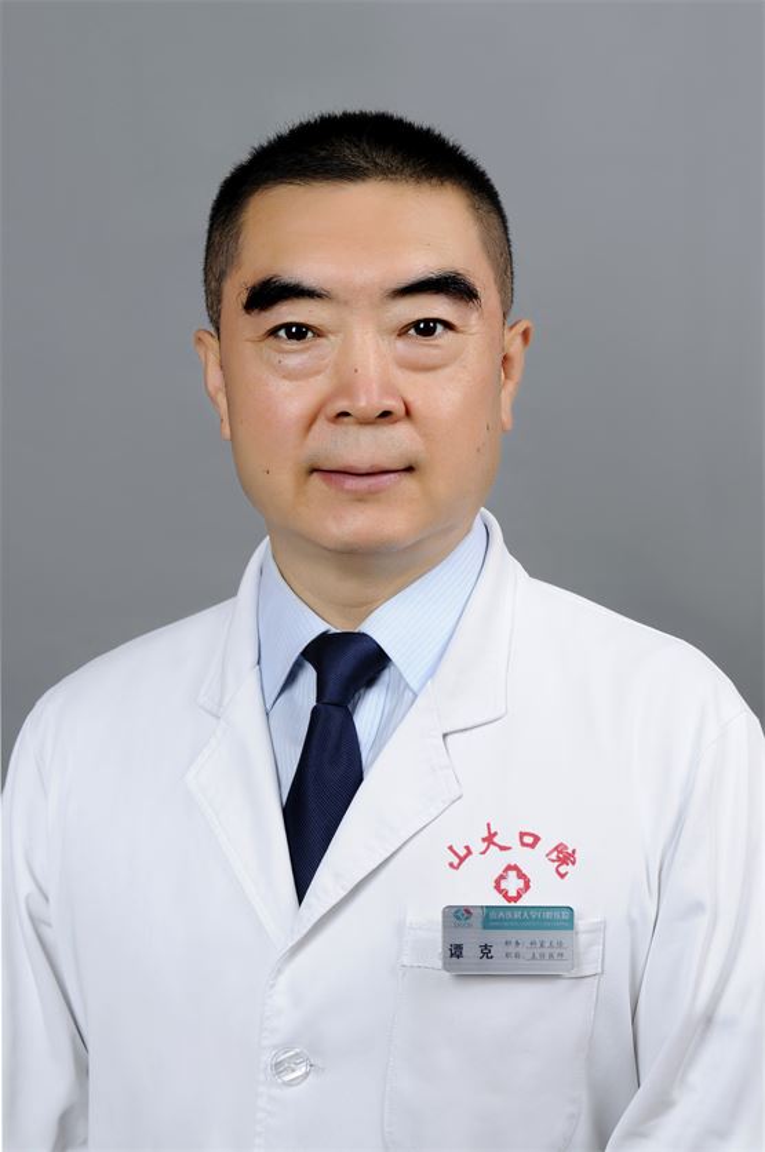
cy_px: 576
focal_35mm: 84
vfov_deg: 24.2
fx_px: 2685
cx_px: 382
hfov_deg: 16.2
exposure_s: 1/80
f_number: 8
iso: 200
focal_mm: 56
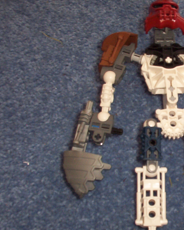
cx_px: 181
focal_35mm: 64
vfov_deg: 29.5
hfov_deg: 22.9
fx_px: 436
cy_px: 135
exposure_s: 1/30
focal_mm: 6
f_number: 4.5
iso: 140
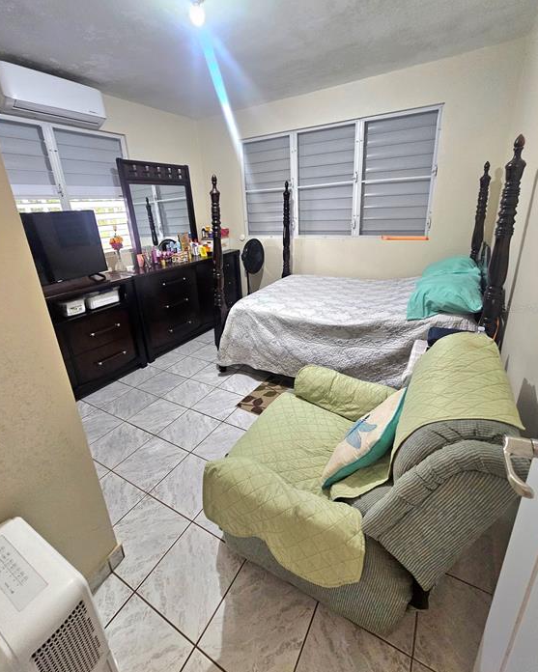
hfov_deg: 88.0
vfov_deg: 100.5
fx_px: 279
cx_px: 268
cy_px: 308
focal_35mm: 14
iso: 400
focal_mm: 2.2
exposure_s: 1/30
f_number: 2.2
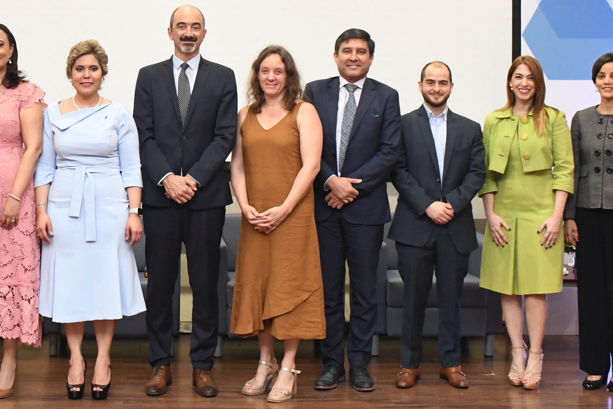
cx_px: 147
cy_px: 110
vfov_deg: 18.3
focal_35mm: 74
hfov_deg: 27.0
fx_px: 1260
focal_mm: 20
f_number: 5
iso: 2500
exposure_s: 1/160
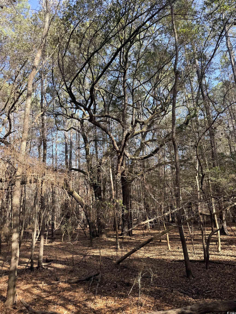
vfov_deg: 71.6
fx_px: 218
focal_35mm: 24
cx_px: 118
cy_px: 157
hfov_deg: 56.8
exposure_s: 1/494
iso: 80
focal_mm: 6.76
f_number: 1.78
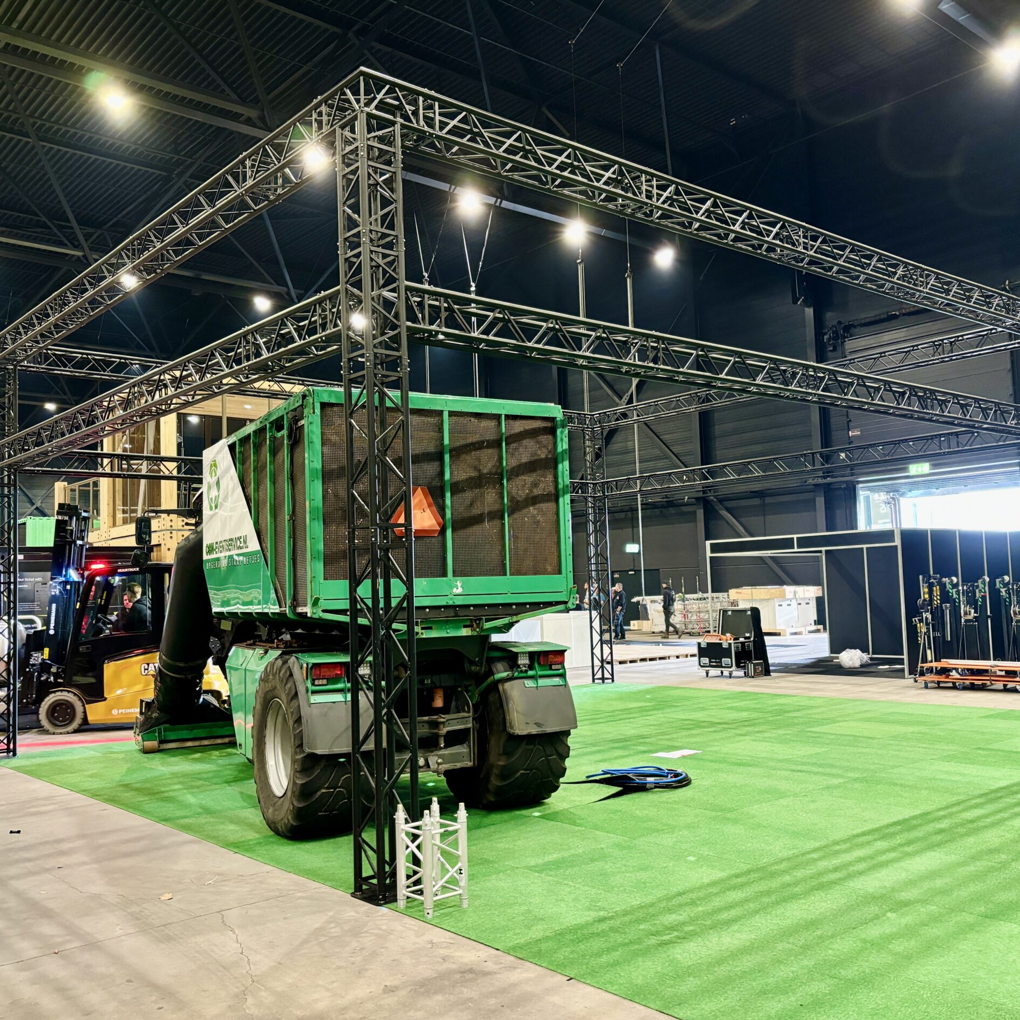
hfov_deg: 52.5
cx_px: 508
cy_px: 506
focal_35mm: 31
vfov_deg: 52.5
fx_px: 1033
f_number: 1.6
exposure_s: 1/50
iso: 500
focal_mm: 5.96
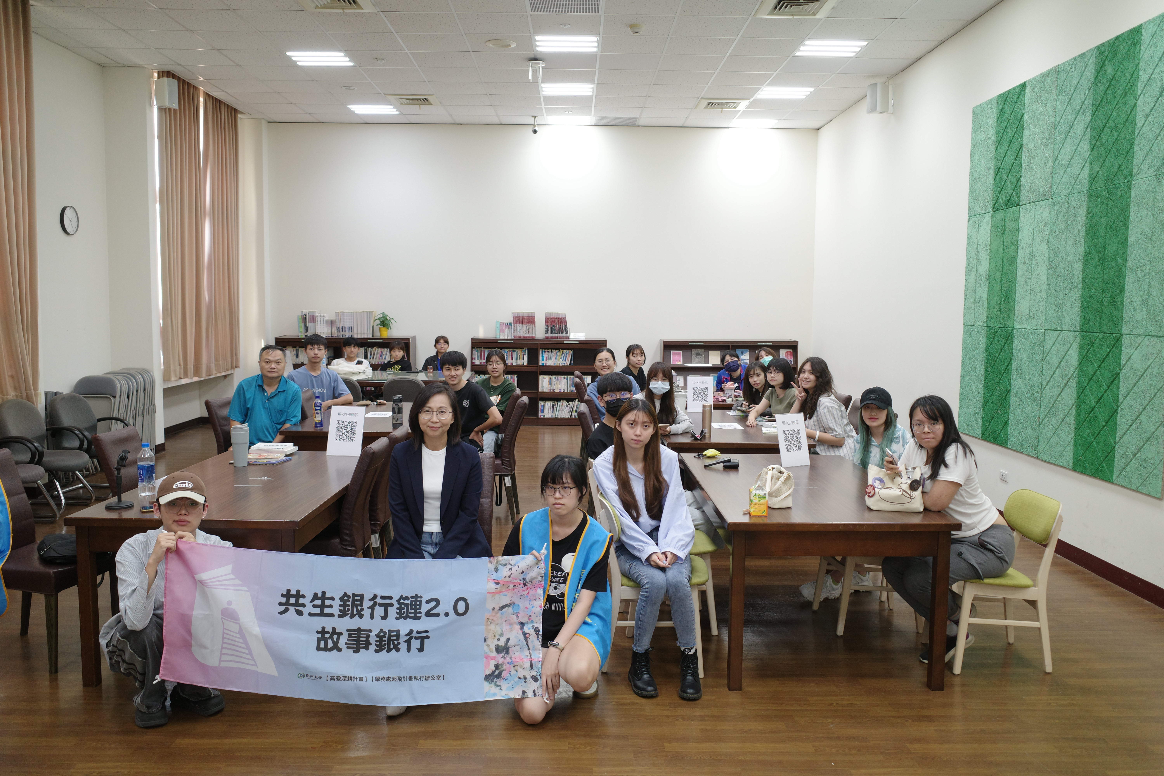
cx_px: 582
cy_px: 388
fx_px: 905
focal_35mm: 28
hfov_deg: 65.5
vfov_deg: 46.4
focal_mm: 18.3
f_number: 2.8
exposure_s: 1/80
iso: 640
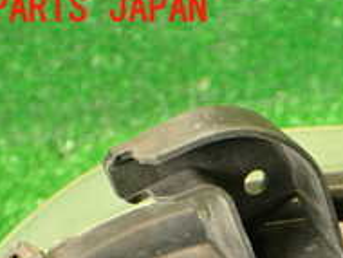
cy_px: 393
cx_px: 421
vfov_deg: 13.7
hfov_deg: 18.3
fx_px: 1002
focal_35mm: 101
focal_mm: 5.79
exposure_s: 1/30
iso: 320
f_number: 2.4
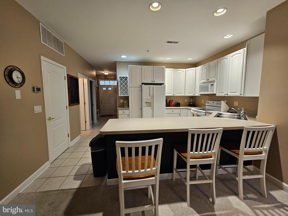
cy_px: 108
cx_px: 144
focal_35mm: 13
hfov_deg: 106.2
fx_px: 108
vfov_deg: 89.9
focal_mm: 2.2
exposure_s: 1/60
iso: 200
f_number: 2.2
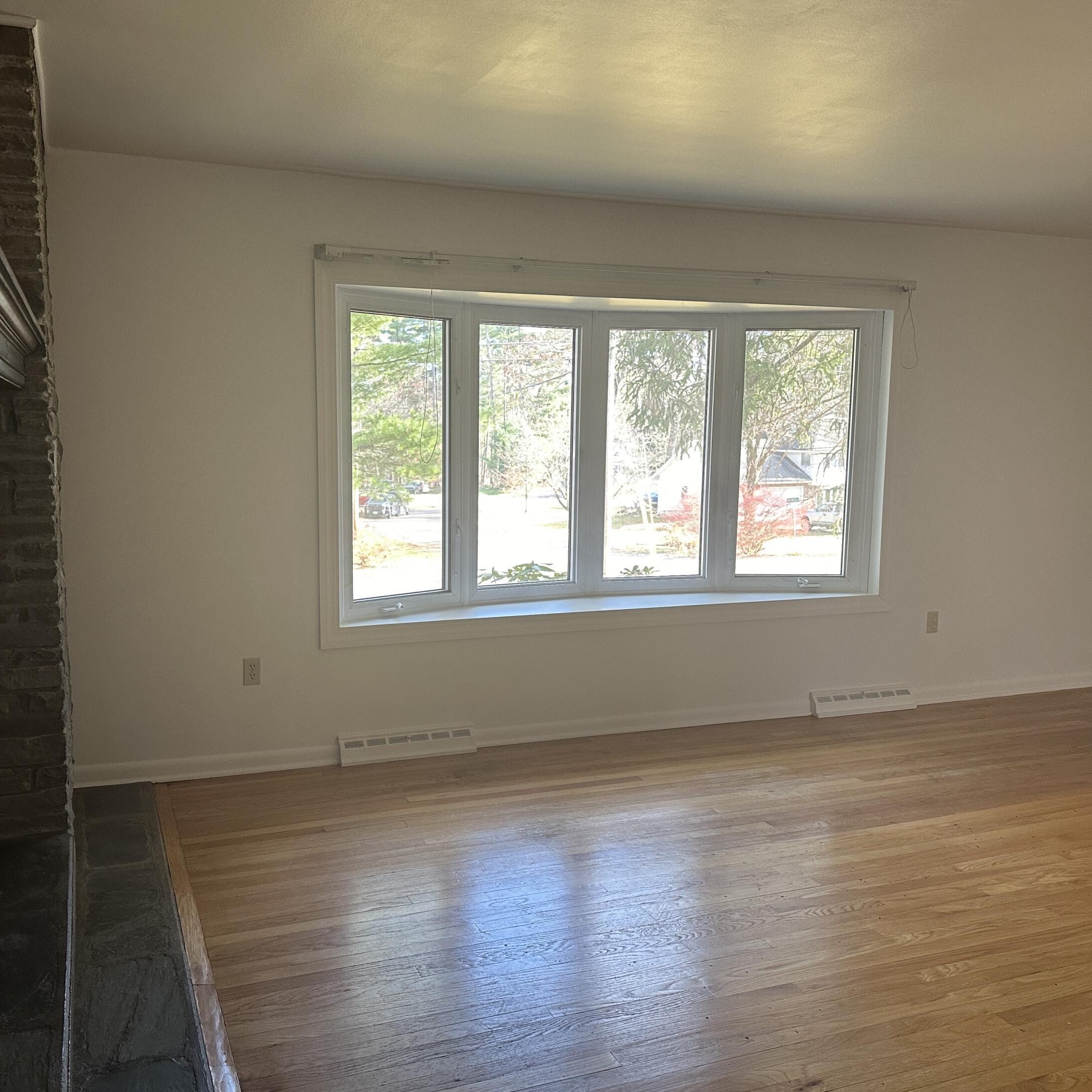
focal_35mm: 29
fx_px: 1035
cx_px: 464
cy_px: 546
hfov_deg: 55.4
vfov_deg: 55.6
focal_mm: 6.86
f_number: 1.78
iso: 200
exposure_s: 1/120
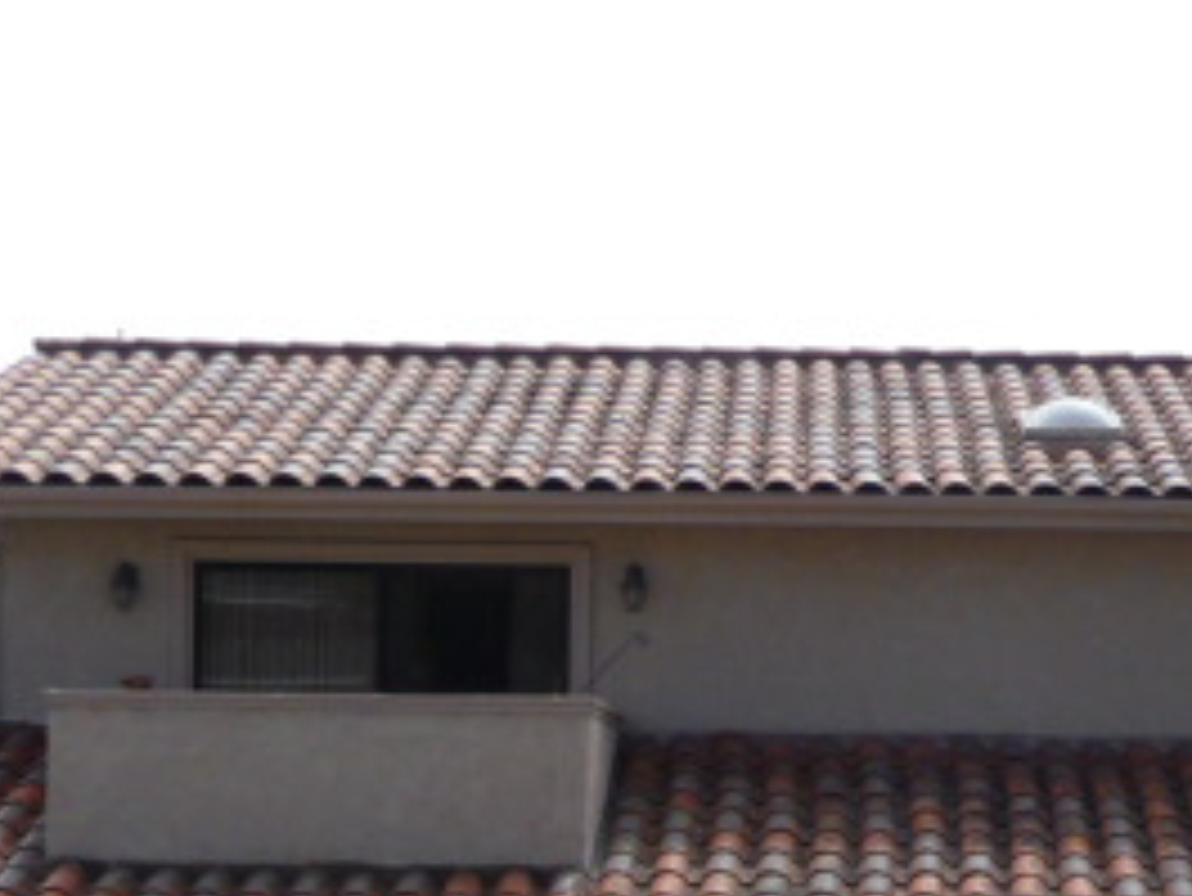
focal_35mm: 87
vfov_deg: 16.6
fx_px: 2997
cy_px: 928
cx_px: 949
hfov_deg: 22.2
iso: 100
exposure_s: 1/1300
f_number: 3.3
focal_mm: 4.7
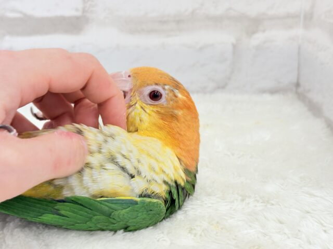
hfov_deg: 36.8
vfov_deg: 28.0
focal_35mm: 52
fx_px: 500
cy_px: 124
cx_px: 166
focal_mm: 5.96
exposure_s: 1/50
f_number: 1.6
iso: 50
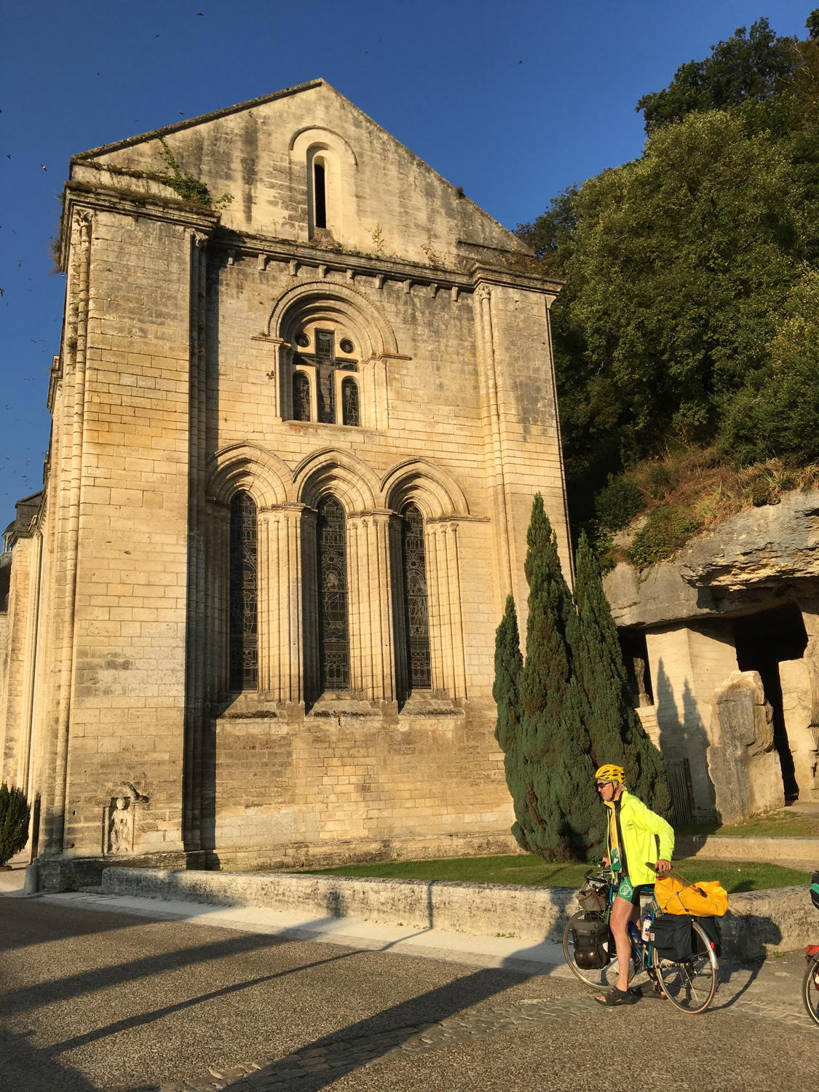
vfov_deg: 61.7
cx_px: 410
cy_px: 546
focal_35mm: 29
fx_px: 915
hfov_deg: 48.2
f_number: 2.2
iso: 25
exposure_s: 1/1282
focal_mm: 4.15
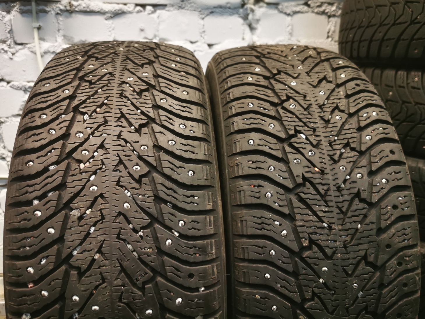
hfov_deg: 65.3
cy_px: 160
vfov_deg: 51.3
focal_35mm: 27
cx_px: 212
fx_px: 331
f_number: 1.6
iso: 250
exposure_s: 1/50
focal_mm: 5.56
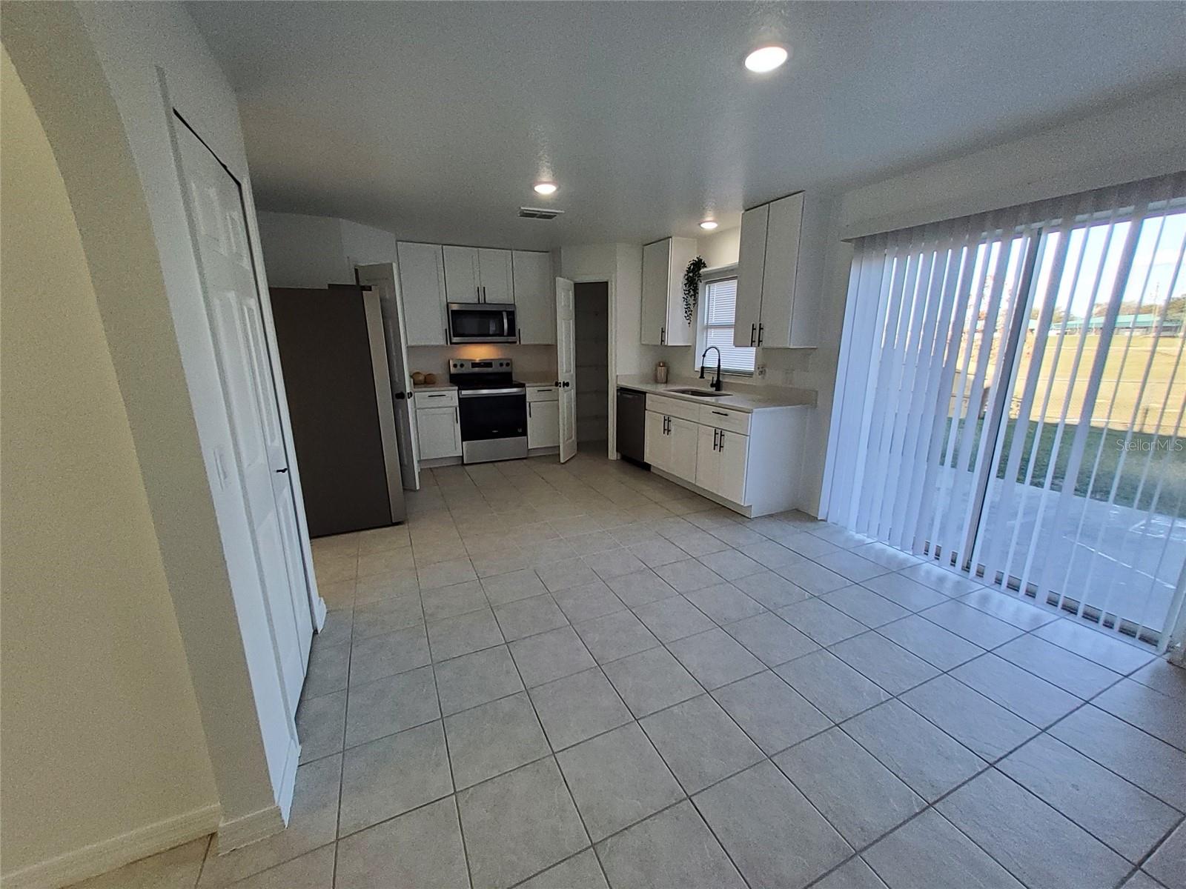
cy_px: 444
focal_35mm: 13
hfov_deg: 106.2
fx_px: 445
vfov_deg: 89.9
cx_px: 593
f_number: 2.2
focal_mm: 1.13
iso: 64
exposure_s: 1/120
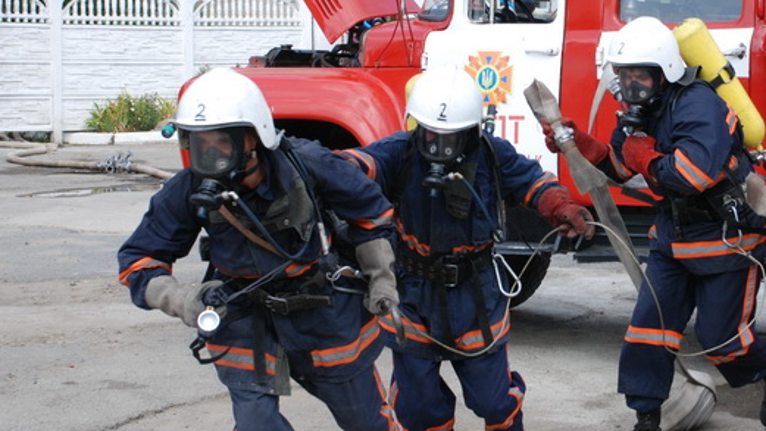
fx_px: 2356
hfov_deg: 18.4
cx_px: 573
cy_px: 146
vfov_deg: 10.4
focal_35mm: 116
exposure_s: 1/320
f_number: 9
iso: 400
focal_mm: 48
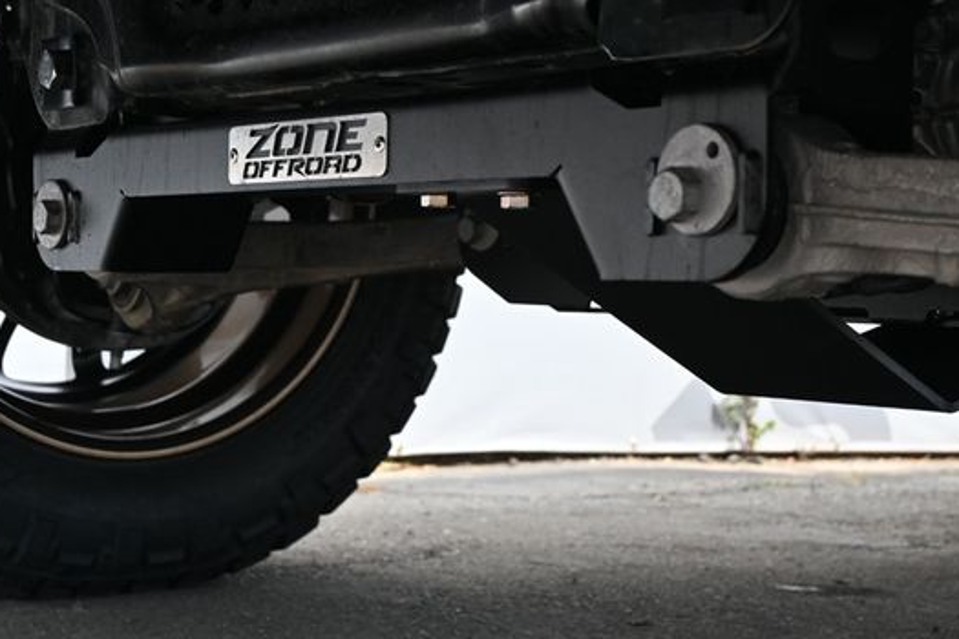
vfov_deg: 20.1
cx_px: 413
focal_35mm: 68
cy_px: 268
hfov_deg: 29.8
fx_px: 1801
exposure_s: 1/250
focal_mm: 37
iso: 400
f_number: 5.3
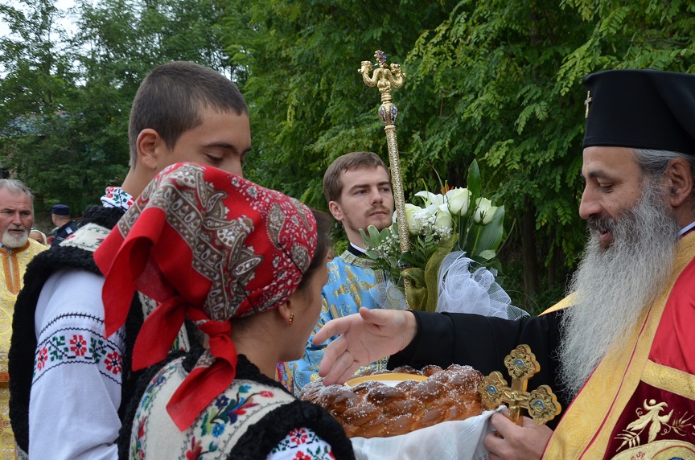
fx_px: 963
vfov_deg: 26.7
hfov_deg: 39.3
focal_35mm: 50
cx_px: 454
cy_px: 314
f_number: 5.6
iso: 400
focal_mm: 24
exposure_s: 1/125
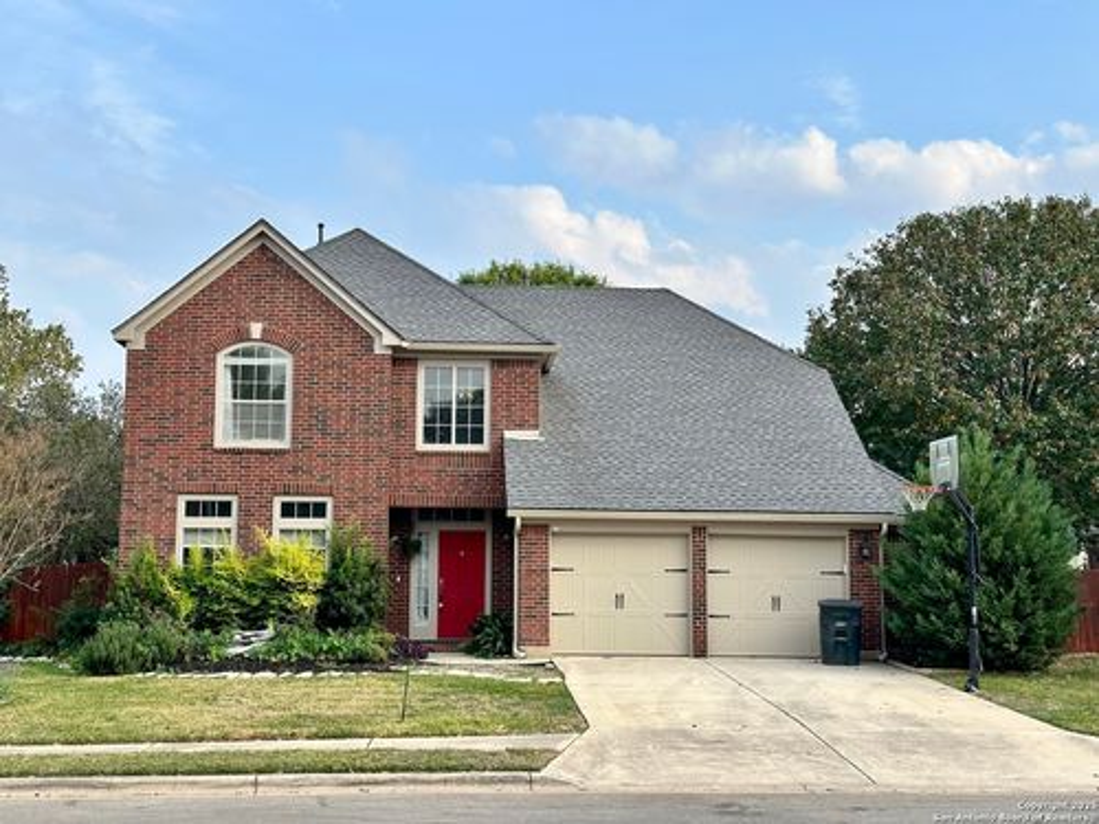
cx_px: 550
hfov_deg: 39.7
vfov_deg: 30.3
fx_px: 1524
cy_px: 412
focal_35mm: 48
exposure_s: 1/1541
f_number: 1.78
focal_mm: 6.86
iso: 64
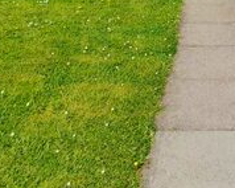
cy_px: -150
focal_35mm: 50
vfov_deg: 20.8
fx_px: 347
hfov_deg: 35.0
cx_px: 215
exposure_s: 1/898
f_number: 2.2
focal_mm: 1.8
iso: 50
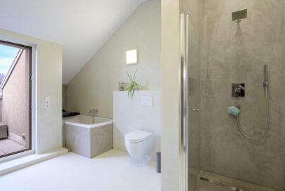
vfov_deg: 67.5
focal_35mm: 18
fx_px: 143
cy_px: 97
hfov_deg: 89.9
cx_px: 150
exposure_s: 1/13
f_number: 9
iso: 200
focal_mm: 15
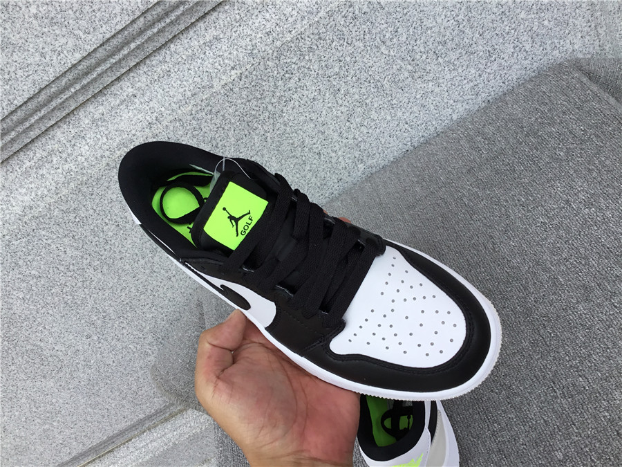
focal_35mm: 31
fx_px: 557
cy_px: 234
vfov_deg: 45.4
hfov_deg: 58.4
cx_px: 311
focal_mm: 3.3
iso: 25
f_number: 2.4
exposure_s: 1/426
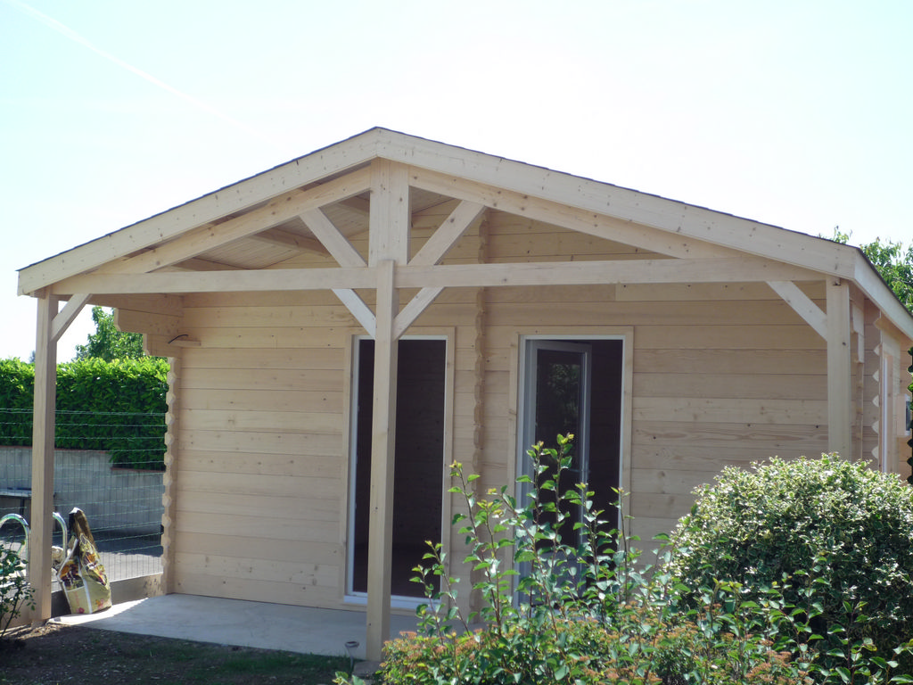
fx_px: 1319
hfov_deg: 38.2
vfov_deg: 29.1
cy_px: 342
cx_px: 456
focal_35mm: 50
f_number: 4.3
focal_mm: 8.8
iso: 100
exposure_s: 1/500
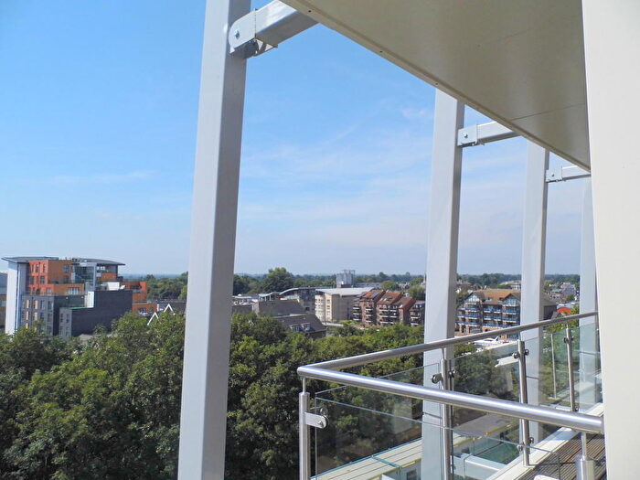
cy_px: 240
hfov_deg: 69.4
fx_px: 462
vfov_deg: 54.9
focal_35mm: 25
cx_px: 320
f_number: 8.9
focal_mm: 4.5
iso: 100
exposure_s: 1/320
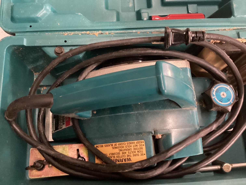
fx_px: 220
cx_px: 123
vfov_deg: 45.4
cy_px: 92
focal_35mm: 31
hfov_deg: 58.3
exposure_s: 1/17
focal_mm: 3.3
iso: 640
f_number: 2.4
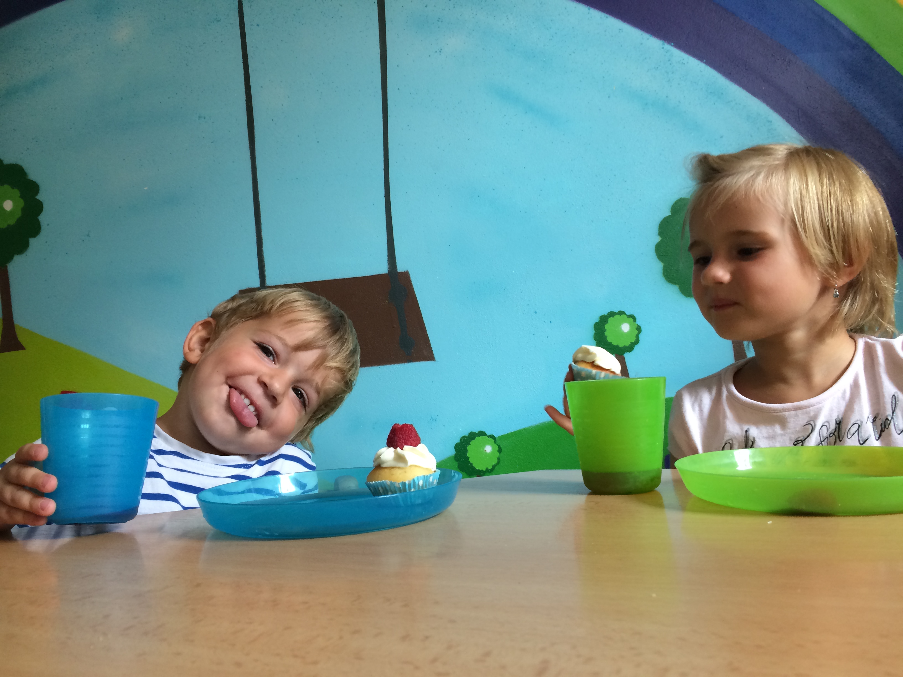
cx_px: 452
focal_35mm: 29
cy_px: 338
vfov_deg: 48.2
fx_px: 756
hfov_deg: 61.7
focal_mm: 4.15
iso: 100
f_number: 2.2
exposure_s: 1/33
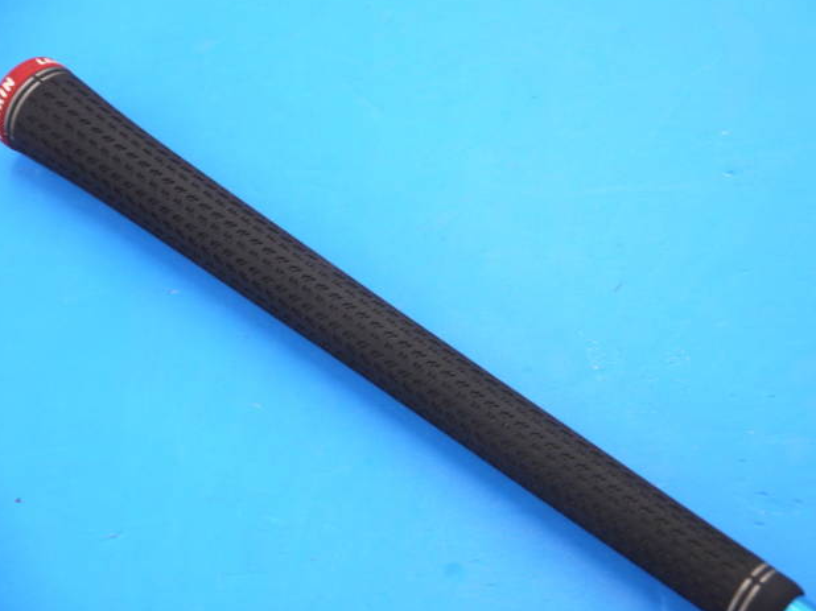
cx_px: 416
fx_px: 2050
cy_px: 307
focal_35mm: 87
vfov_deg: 17.0
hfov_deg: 22.5
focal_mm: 42
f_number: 5.6
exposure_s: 1/80
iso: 640
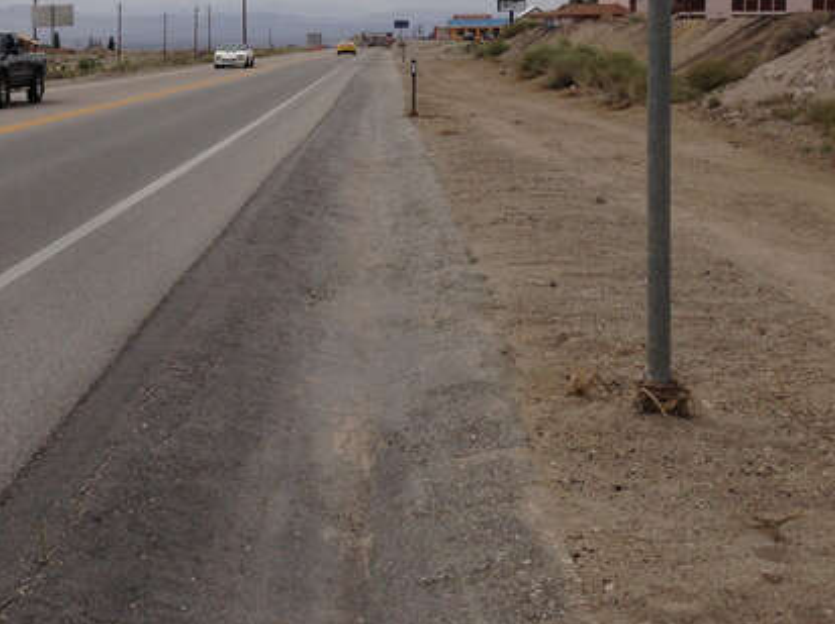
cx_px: 160
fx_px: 1542
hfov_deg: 29.6
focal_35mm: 64
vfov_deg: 22.4
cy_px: 85
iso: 50
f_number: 2.4
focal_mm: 4.13
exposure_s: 1/2857
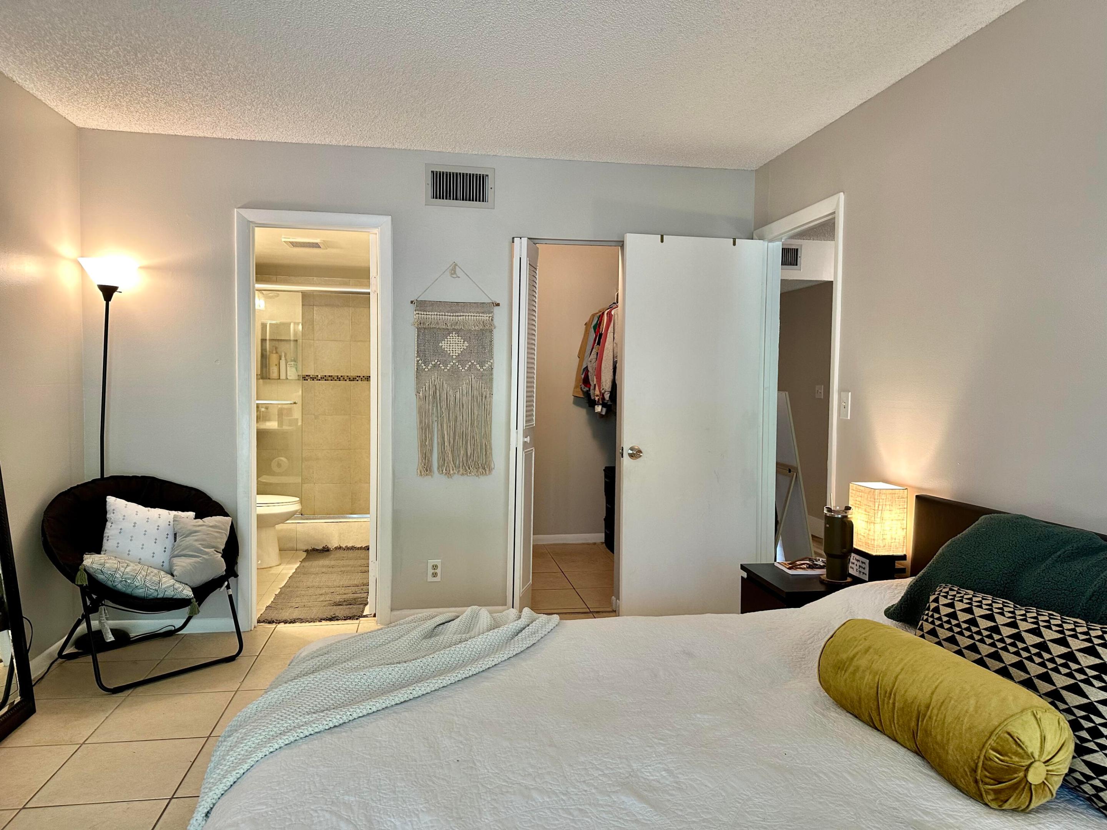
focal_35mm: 24
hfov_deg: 71.6
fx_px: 768
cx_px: 554
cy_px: 415
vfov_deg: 56.8
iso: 200
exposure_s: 1/60
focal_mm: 6.86
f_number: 1.78
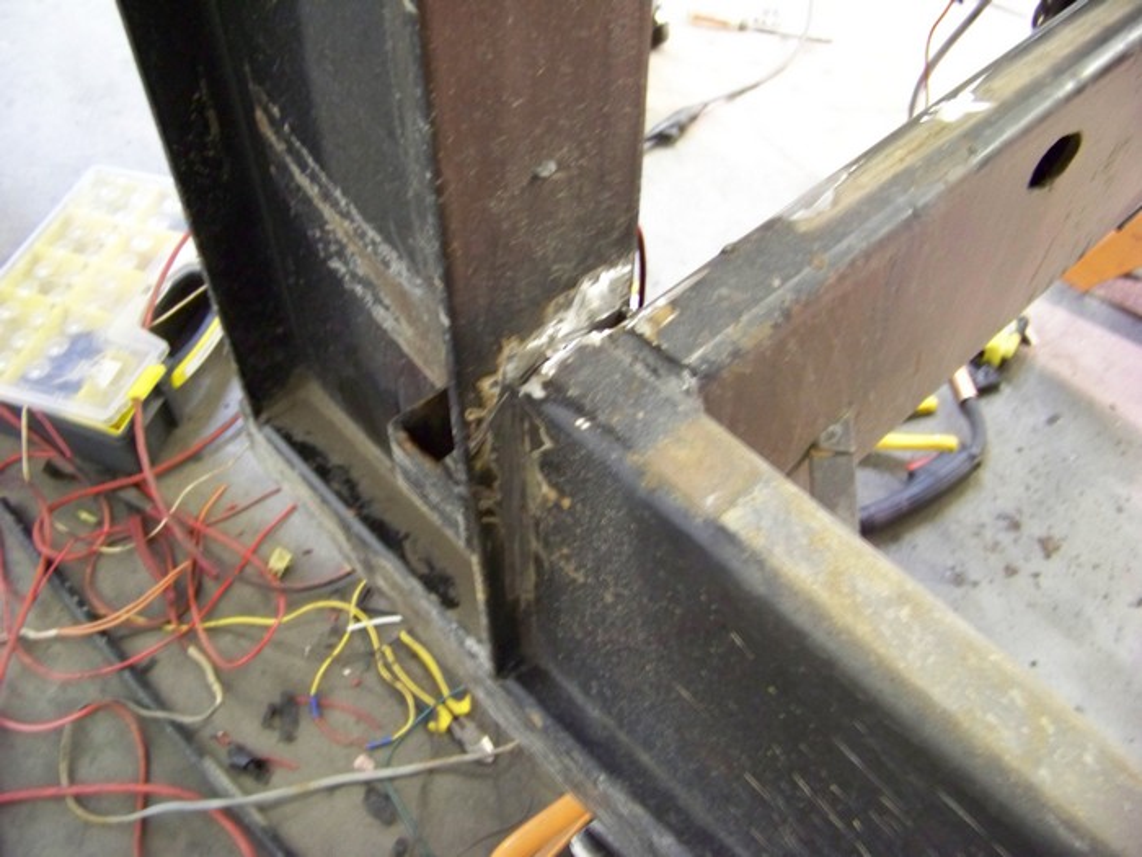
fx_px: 1188
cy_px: 428
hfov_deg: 51.4
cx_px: 571
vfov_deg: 39.7
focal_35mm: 36
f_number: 2.8
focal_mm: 5.85
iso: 400
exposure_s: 1/2.5
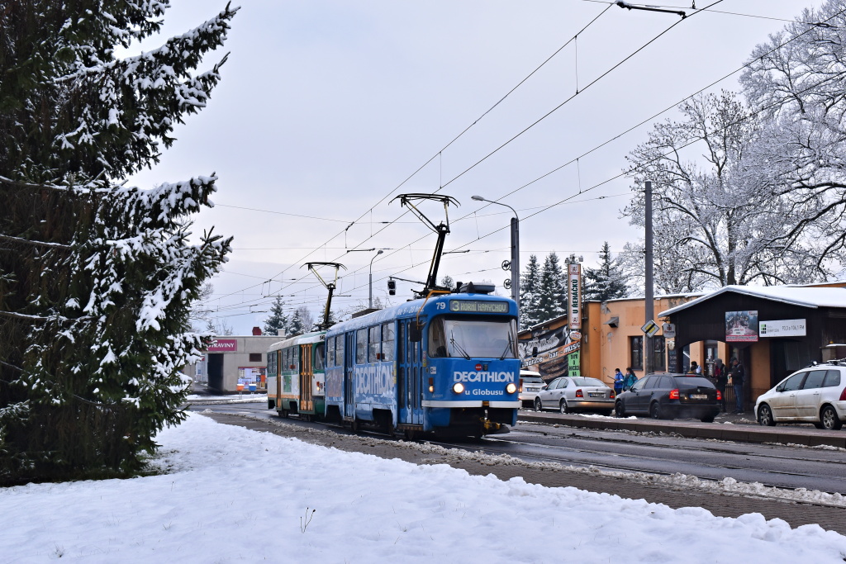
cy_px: 282
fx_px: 1022
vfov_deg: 30.9
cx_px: 423
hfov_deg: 45.0
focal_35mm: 44
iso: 320
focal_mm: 29
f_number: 7.1
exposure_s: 1/200
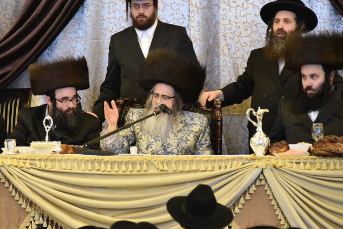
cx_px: 114
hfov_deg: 7.1
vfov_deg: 4.7
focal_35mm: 291
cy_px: 90
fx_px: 2772
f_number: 5.6
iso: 5000
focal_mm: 180
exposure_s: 1/80
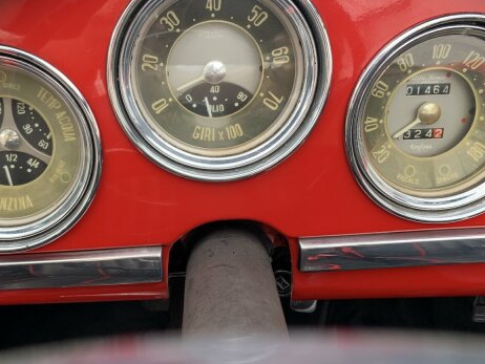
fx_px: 505
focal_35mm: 36
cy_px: 148
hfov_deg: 50.9
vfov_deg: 39.5
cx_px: 186
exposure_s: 1/125
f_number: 1.8
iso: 25
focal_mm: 4.25
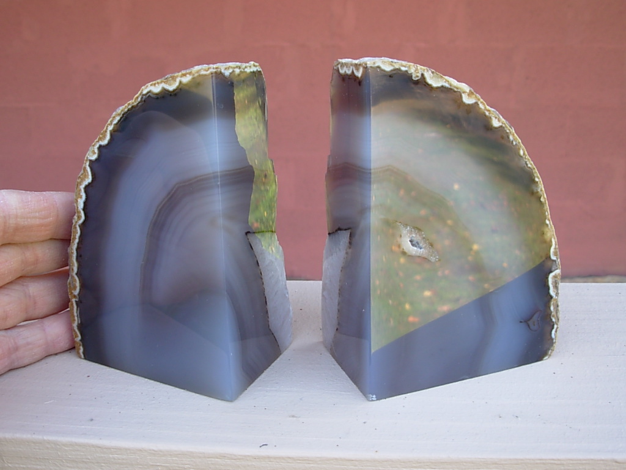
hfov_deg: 49.0
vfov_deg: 37.7
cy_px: 235
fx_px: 687
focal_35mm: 38
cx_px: 313
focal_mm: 6.3
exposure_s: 1/60.4
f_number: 2.9
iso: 50
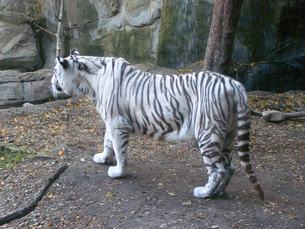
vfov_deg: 18.0
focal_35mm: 82
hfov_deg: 23.8
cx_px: 152
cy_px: 114
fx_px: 723
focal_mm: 13.7
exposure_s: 1/125
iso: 400
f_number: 3.2
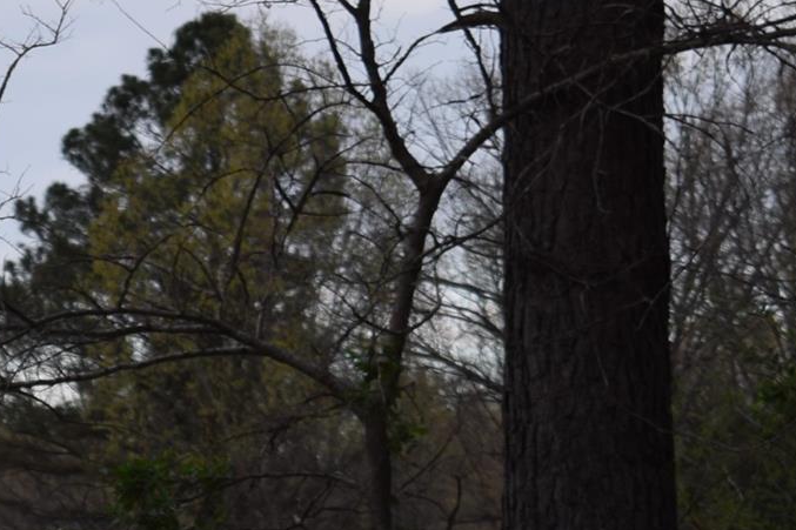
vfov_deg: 3.9
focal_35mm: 354
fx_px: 7825
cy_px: 780
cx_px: -842
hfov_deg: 5.7
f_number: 5.6
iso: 125
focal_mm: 52
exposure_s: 1/125
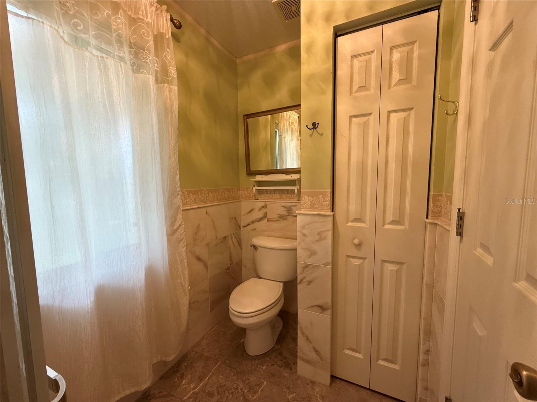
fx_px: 217
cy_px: 201
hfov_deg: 102.1
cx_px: 268
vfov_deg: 85.7
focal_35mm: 14
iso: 400
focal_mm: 2.22
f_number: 2.2
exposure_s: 1/60
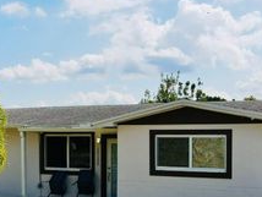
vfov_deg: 25.9
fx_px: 424
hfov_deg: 33.9
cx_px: 82
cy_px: 143
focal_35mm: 56
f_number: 2.8
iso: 100
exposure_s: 1/1250
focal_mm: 4.5
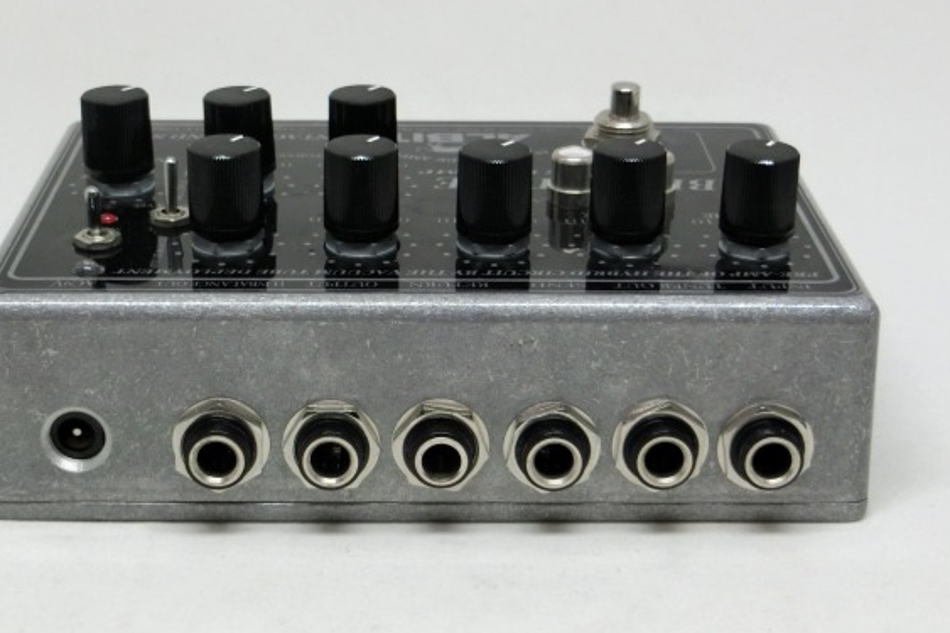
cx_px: 429
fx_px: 1873
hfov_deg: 28.4
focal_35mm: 71
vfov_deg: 19.2
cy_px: 358
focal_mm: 10.7
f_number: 5
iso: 250
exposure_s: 1/125
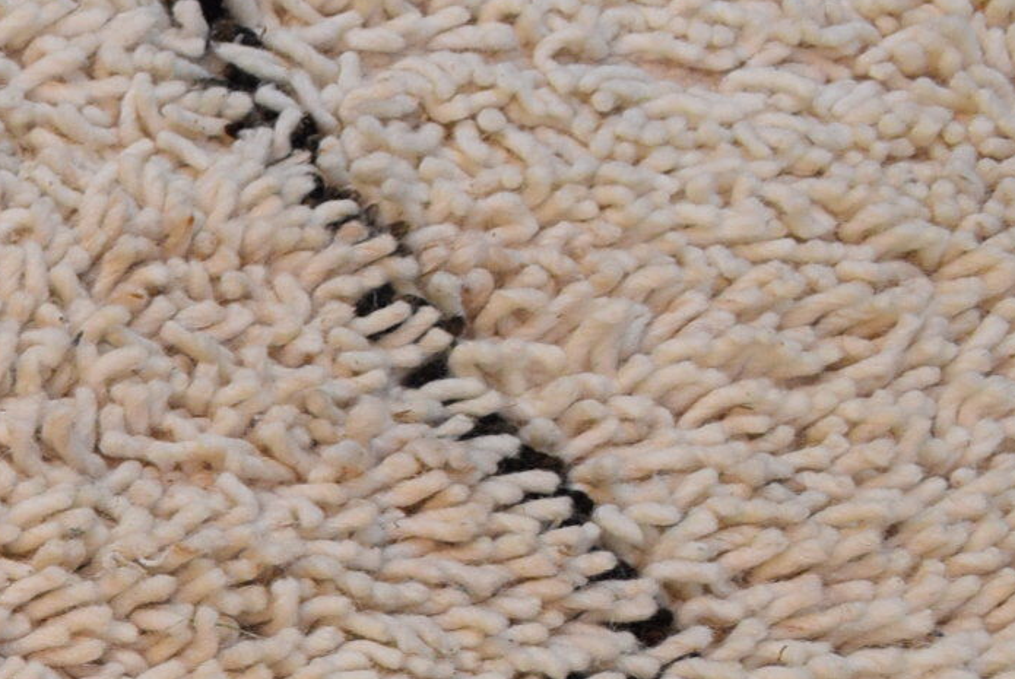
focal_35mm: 142
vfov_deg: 9.5
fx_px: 4008
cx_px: -800
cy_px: 975
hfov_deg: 13.1
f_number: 7.1
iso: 400
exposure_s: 1/200
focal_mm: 22
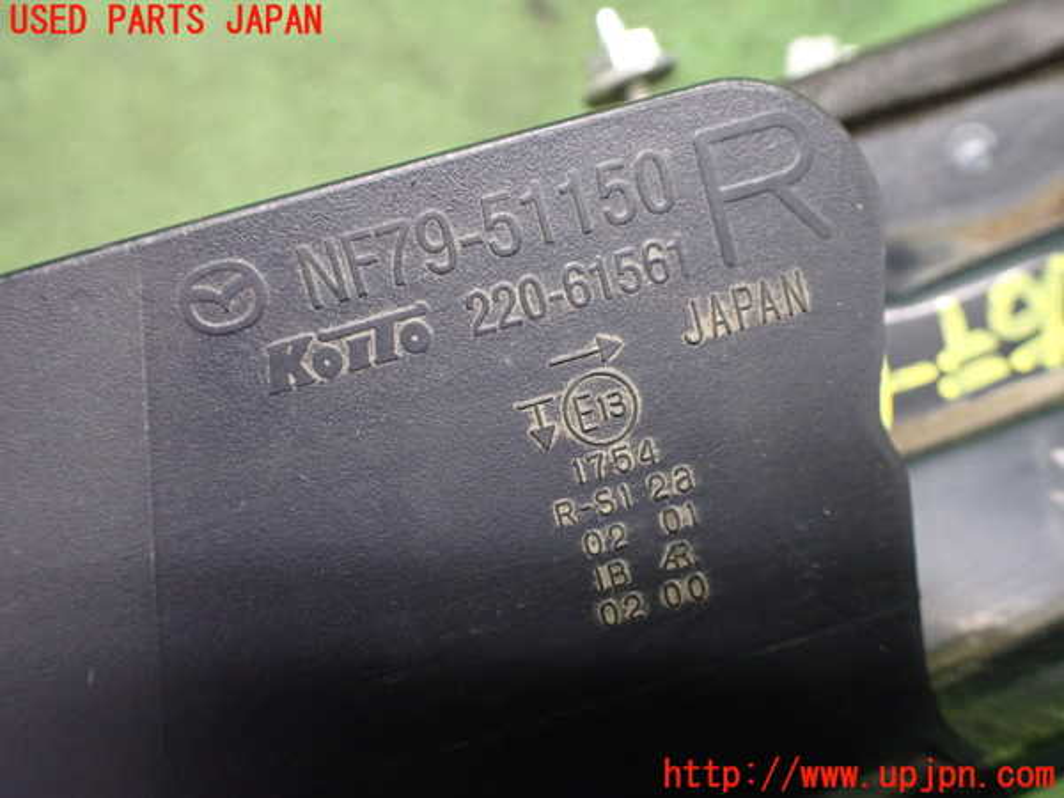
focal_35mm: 30
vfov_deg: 46.8
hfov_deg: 60.0
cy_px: 399
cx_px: 532
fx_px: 922
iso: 800
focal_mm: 5.4
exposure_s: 1/50
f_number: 2.3
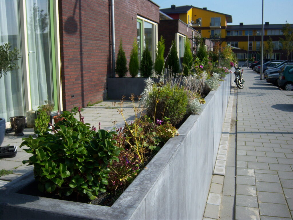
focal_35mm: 36
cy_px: 110
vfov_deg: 39.7
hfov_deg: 51.4
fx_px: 305
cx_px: 146
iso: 80
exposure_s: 1/500
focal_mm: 7.5
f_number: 4.8
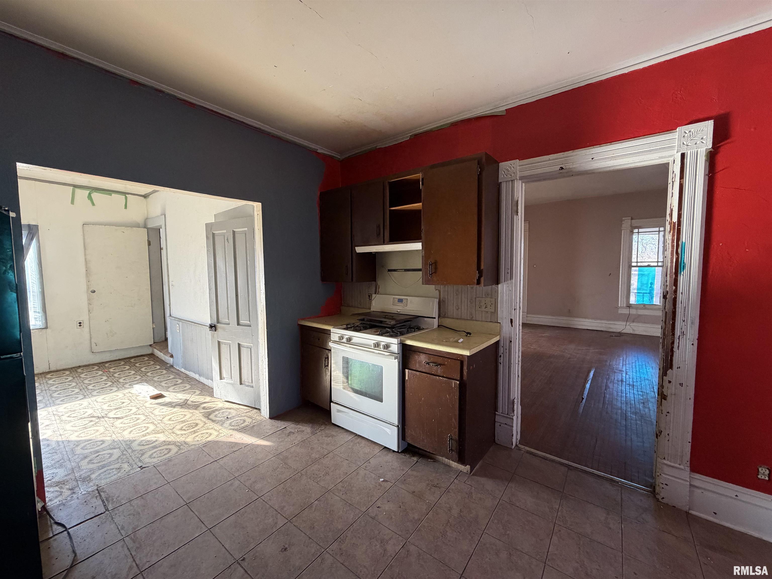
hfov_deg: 102.1
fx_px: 312
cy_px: 290
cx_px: 386
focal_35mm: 14
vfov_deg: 85.7
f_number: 2.2
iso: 320
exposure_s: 1/121
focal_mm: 2.22
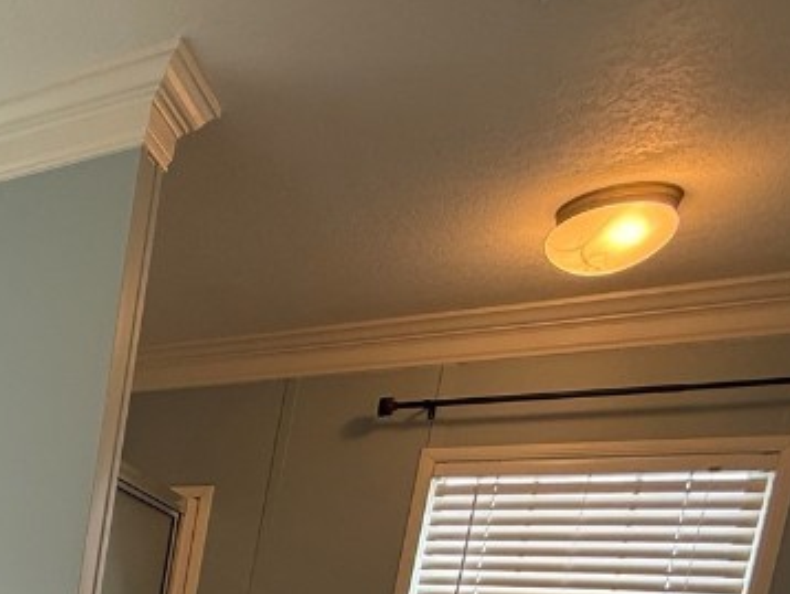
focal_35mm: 40
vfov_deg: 29.5
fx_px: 913
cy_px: 760
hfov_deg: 34.9
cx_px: -203
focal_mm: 2.22
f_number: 2.2
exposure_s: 1/120
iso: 80
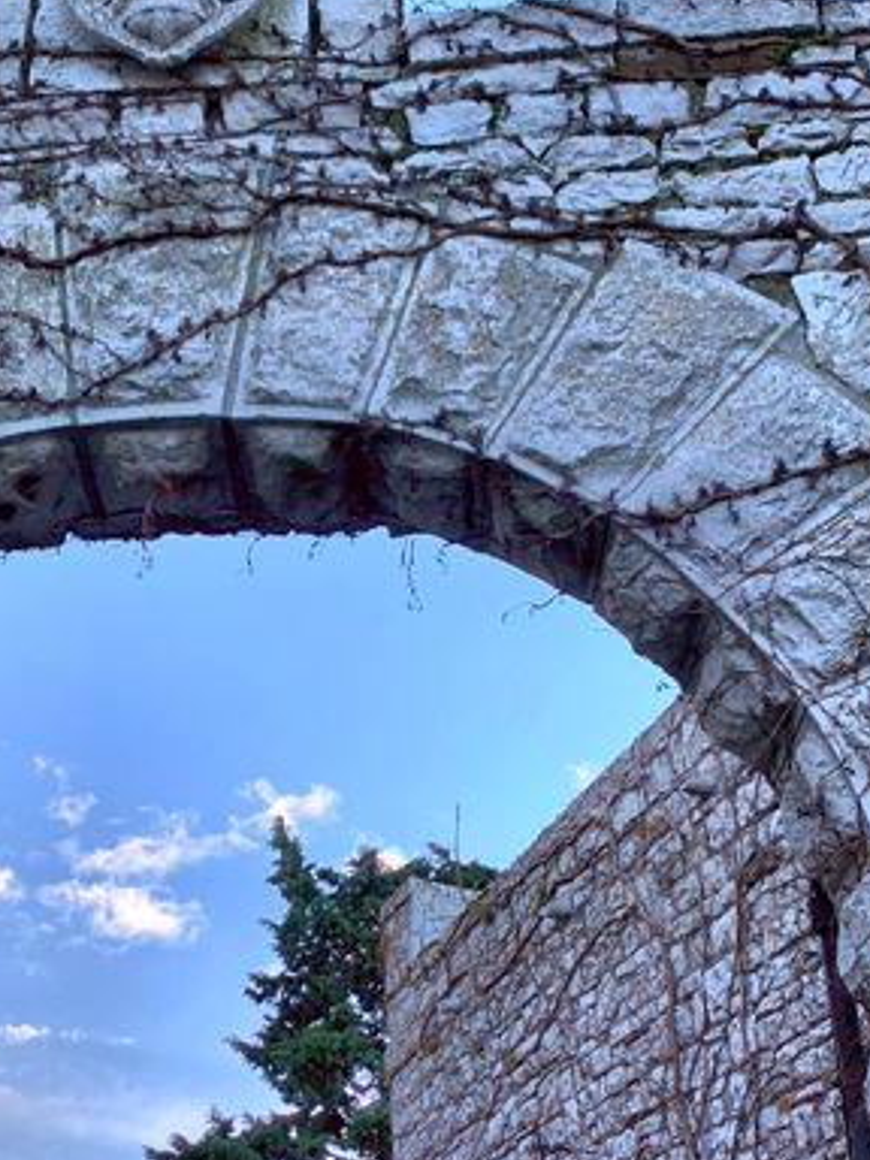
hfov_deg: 27.7
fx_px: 1743
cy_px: 734
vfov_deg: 36.6
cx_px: 239
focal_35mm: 52
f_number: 1.8
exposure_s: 1/391
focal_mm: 4.25
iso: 25
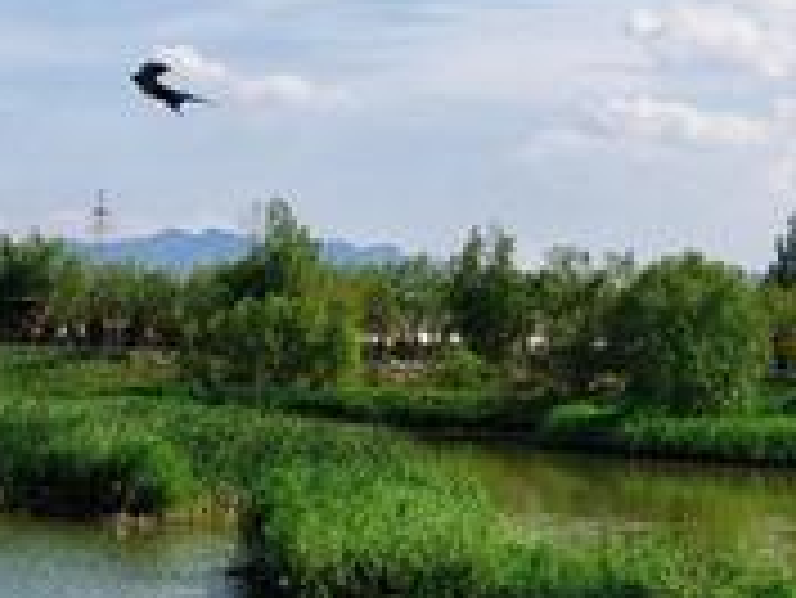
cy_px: 216
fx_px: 2531
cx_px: 229
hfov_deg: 17.8
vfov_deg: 13.5
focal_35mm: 110
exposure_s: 1/4367
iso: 50
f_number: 1.6
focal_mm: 5.56
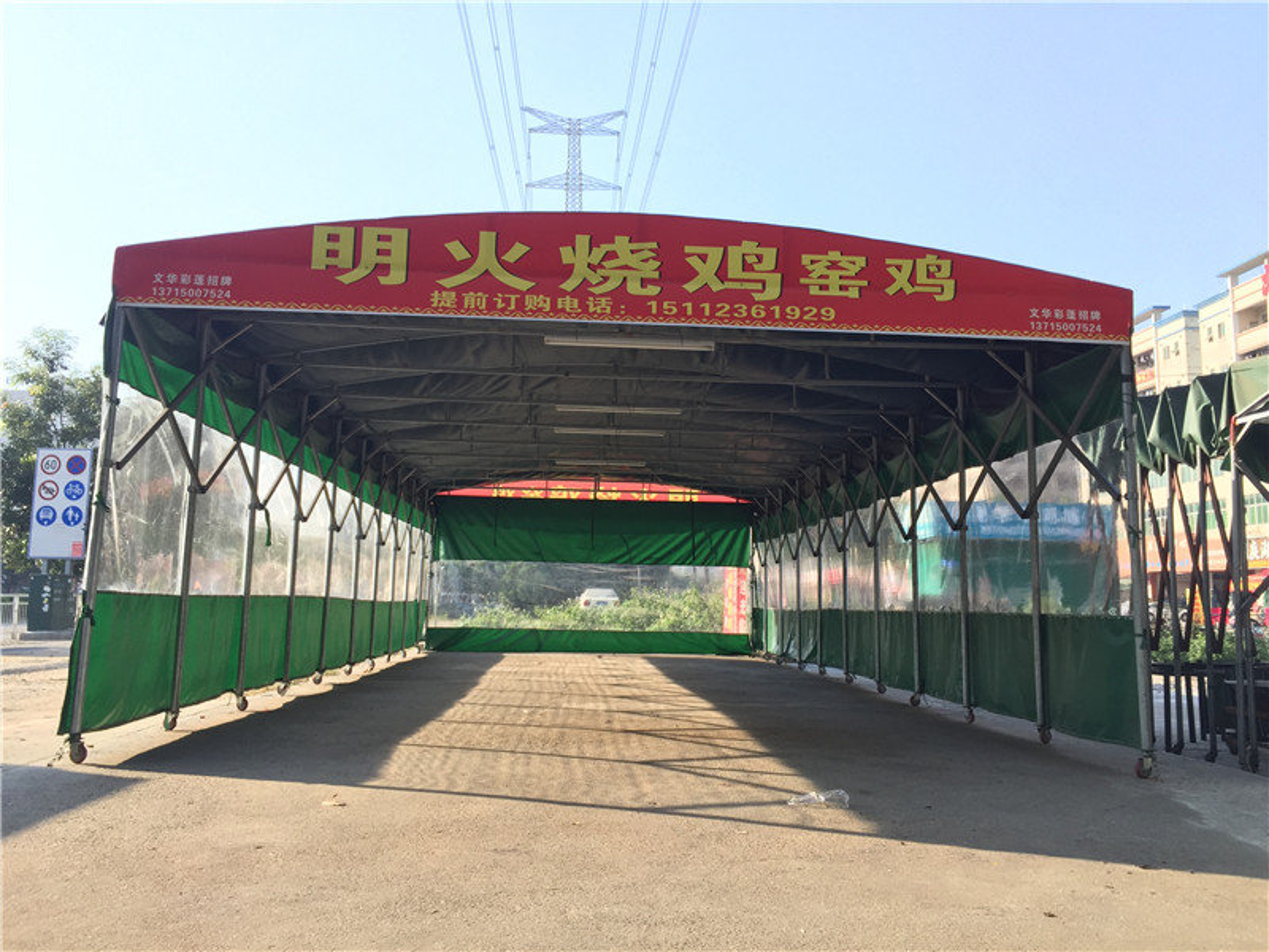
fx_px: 1063
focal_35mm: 29
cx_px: 634
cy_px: 476
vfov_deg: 48.2
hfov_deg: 61.7
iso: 32
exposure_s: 1/628
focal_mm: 4.15
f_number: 2.2
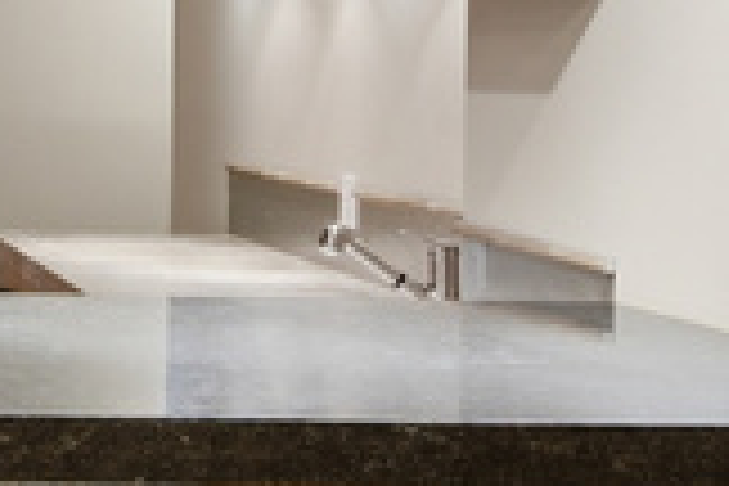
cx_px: -243
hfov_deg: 18.6
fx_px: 2045
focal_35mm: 101
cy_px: 97
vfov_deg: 13.5
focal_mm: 16
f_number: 9
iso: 250
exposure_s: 1/20
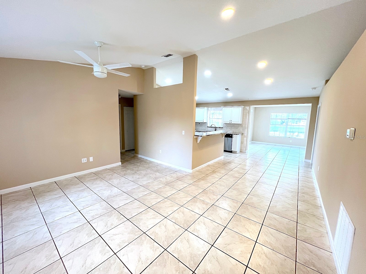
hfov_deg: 106.2
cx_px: 183
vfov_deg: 89.9
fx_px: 137
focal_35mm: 13
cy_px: 137
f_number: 1.8
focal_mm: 1.57
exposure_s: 1/120
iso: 160
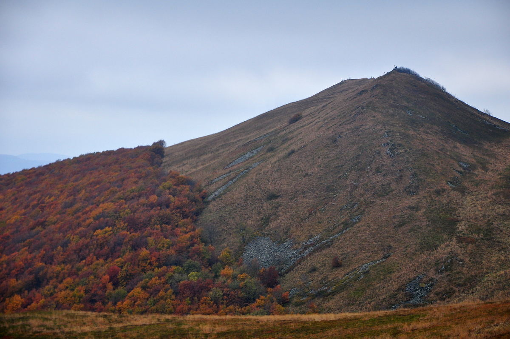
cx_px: 255
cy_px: 170
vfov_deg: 10.7
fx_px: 1804
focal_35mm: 128
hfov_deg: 16.1
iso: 400
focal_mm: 85
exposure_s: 1/640
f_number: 6.3
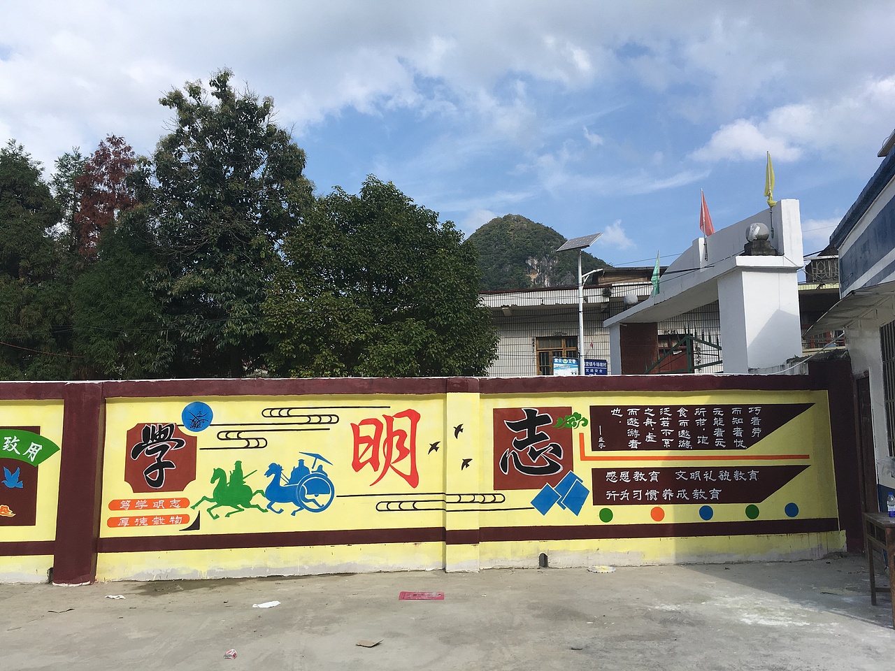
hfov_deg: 61.7
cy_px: 336
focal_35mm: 29
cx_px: 448
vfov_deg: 48.2
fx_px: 750
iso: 25
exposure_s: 1/1350
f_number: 2.2
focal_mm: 4.15
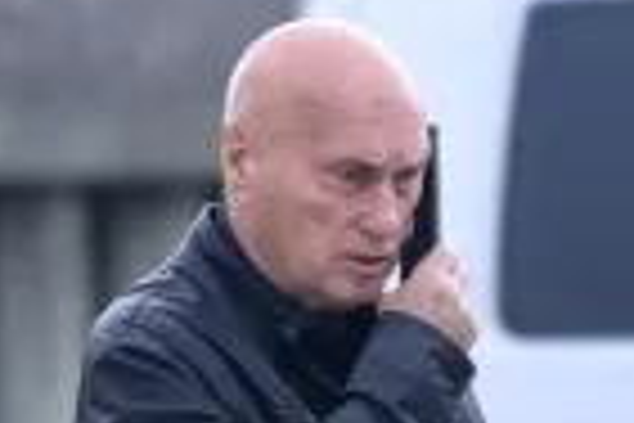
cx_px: 760
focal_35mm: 1077
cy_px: 857
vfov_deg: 1.3
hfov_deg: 1.9
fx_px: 18966
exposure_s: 1/3200
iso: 800
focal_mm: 200
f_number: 2.8
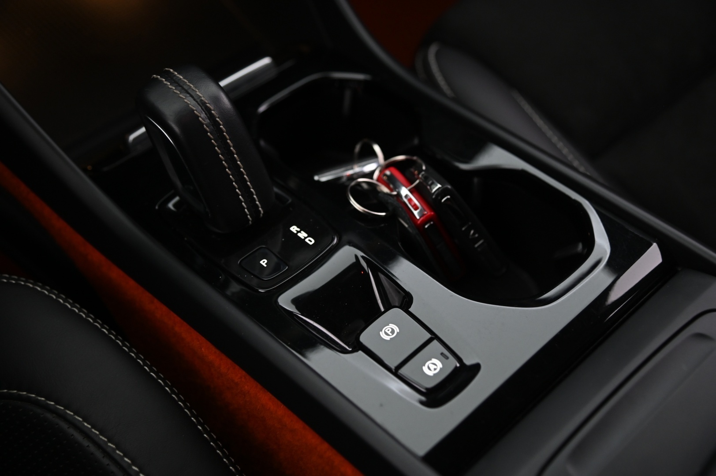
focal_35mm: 48
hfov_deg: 41.1
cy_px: 238
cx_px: 358
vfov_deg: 28.0
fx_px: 954
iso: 2000
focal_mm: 48
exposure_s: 1/15
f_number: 4
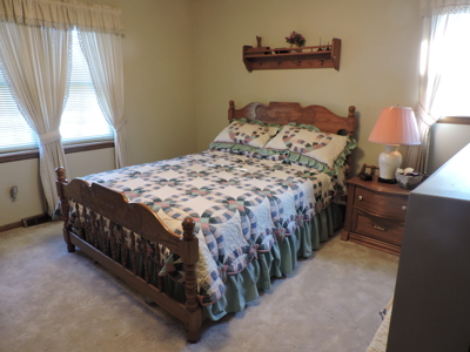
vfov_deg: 56.8
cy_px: 176
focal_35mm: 24
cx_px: 235
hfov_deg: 71.6
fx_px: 326
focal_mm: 4.3
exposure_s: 1/25
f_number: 3
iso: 400
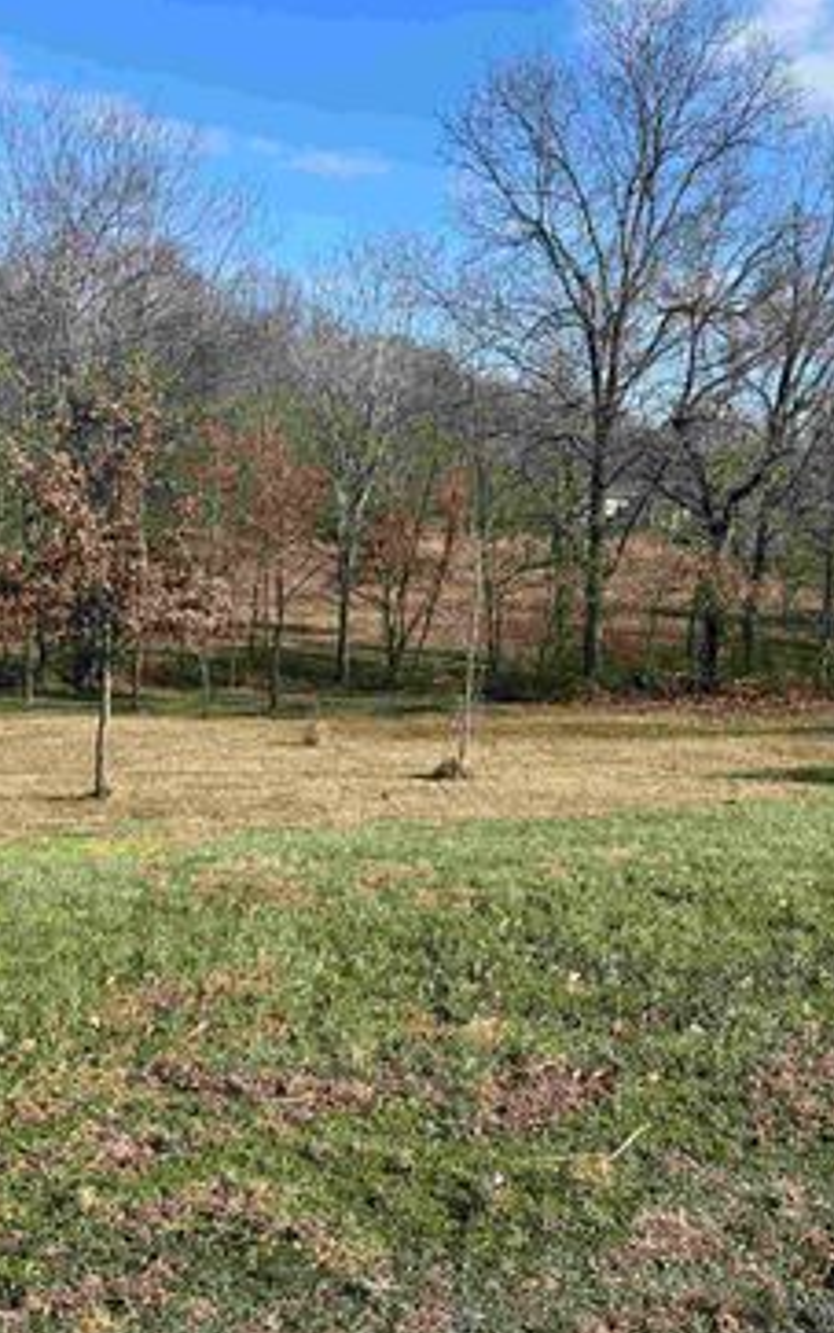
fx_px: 1272
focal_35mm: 35
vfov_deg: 55.3
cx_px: 470
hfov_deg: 36.2
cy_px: 685
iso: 80
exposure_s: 1/2882
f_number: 1.78
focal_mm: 6.86
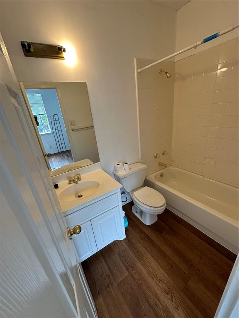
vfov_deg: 102.1
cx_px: 120
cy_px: 159
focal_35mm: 14
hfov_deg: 85.7
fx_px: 129
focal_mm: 2.22
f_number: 2.2
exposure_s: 1/120
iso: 200
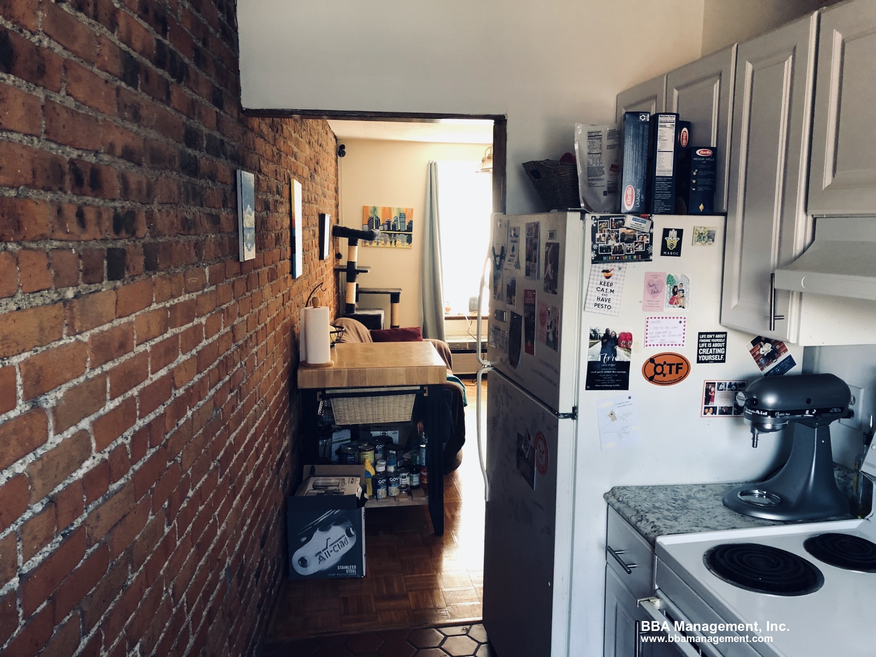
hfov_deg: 63.4
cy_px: 328
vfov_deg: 49.7
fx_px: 709
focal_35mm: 28
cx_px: 438
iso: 50
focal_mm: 4
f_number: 1.8
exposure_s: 1/15
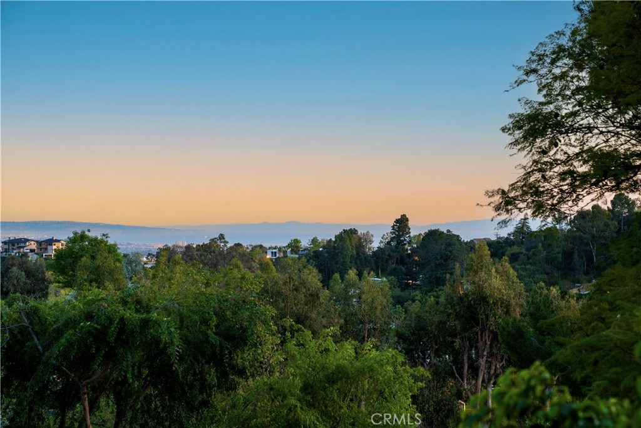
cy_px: 214
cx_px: 320
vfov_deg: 19.5
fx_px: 1246
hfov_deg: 28.8
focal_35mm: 70
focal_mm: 70
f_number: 4.5
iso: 800
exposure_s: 1/13
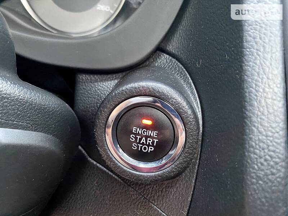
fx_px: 216
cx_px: 144
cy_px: 108
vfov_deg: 53.1
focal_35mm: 26
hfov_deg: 67.3
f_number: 1.8
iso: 800
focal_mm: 4.2
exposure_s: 1/30
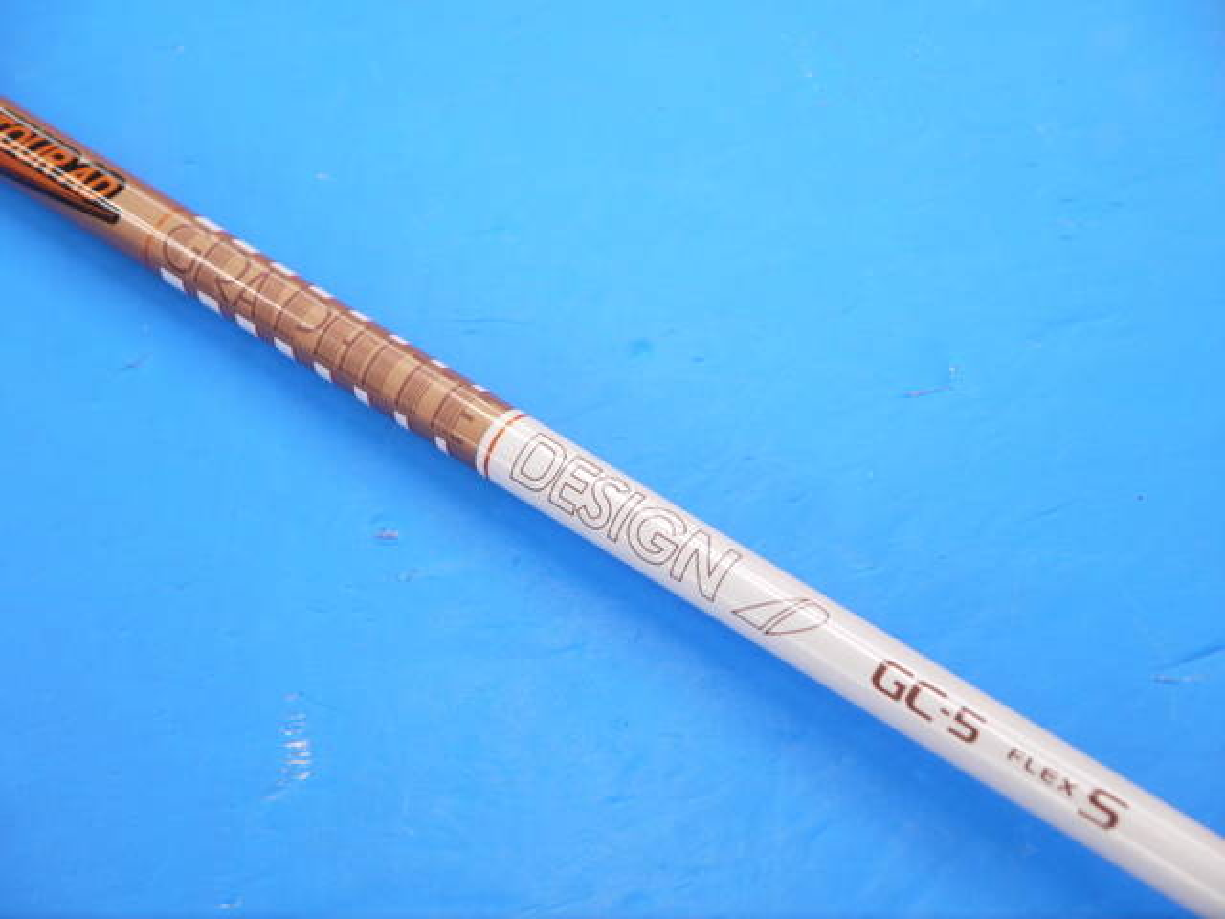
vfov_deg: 17.6
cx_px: 612
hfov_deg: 23.3
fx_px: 2973
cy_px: 460
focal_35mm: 84
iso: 500
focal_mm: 42
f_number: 5.6
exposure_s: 1/80
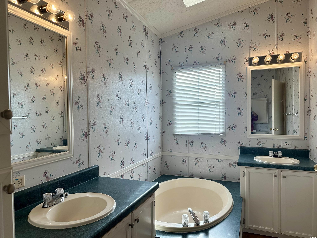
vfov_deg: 56.8
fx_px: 220
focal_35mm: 24
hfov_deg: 71.6
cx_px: 158
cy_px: 119
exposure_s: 1/303
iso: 80
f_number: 1.78
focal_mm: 6.86
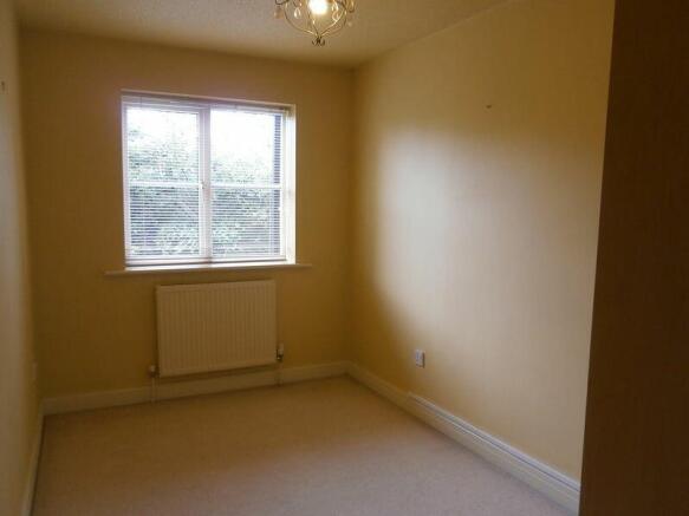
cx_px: 344
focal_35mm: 26
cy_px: 258
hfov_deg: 67.3
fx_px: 517
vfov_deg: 53.0
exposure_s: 1/30
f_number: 2.8
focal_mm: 4.7
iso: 125
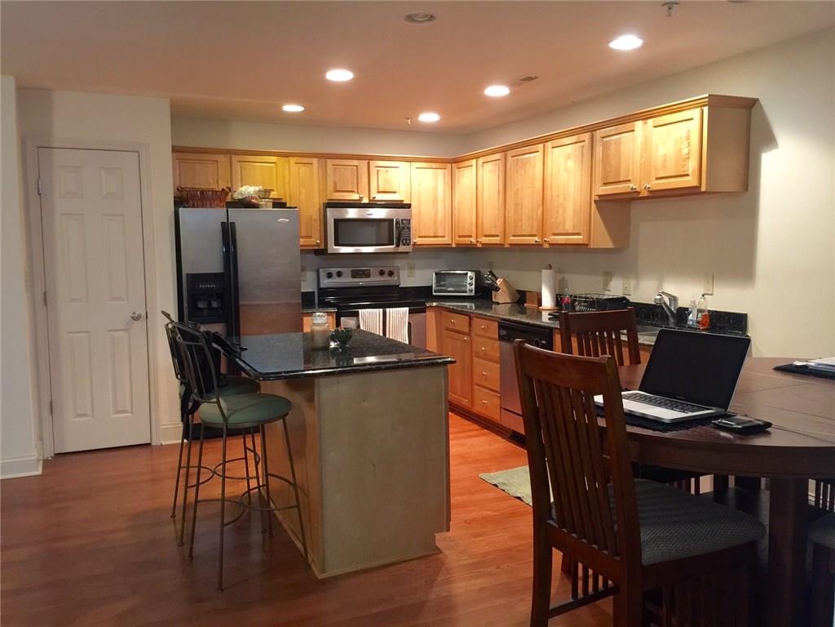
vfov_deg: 48.2
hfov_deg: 61.7
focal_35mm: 29
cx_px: 418
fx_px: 700
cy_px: 314
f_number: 2.2
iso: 100
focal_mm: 4.15
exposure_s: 1/8
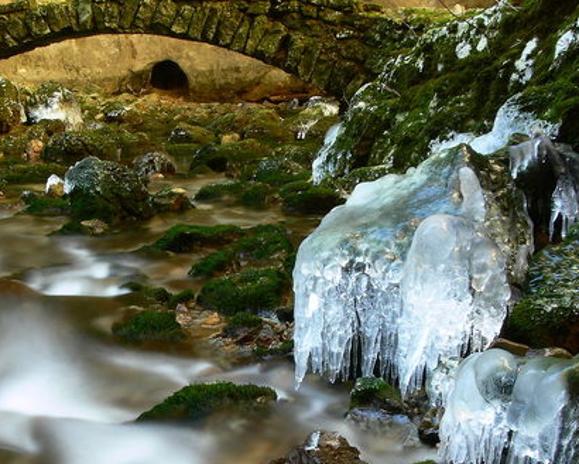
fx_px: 857
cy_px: 287
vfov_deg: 30.1
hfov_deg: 36.6
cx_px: 161
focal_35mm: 50
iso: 80
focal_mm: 7.4
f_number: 11
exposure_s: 15
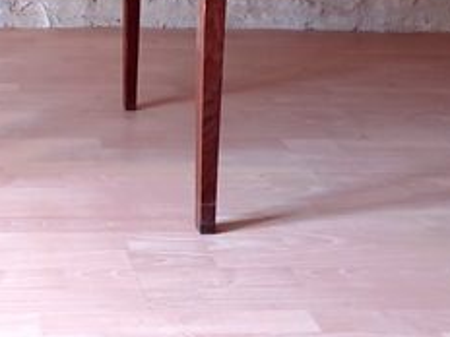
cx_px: -19
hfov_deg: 26.4
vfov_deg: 19.7
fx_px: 897
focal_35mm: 69
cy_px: -91
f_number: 1.8
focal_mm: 4.6
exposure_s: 1/16.7
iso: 200
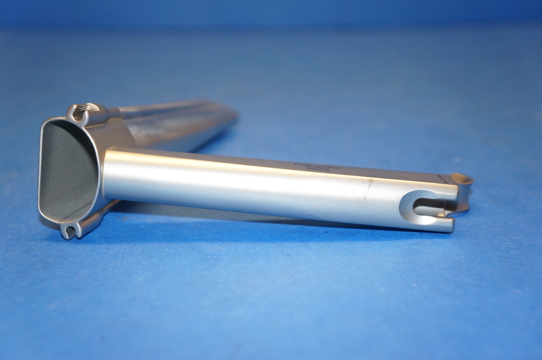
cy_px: 180
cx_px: 271
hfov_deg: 36.9
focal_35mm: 54
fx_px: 812
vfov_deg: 25.0
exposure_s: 1/60
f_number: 4.5
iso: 400
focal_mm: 36
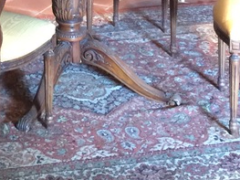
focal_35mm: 113
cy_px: -155
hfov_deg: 17.1
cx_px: 6
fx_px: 783
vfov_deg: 11.9
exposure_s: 1/4
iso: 125
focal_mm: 4.15
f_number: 2.2
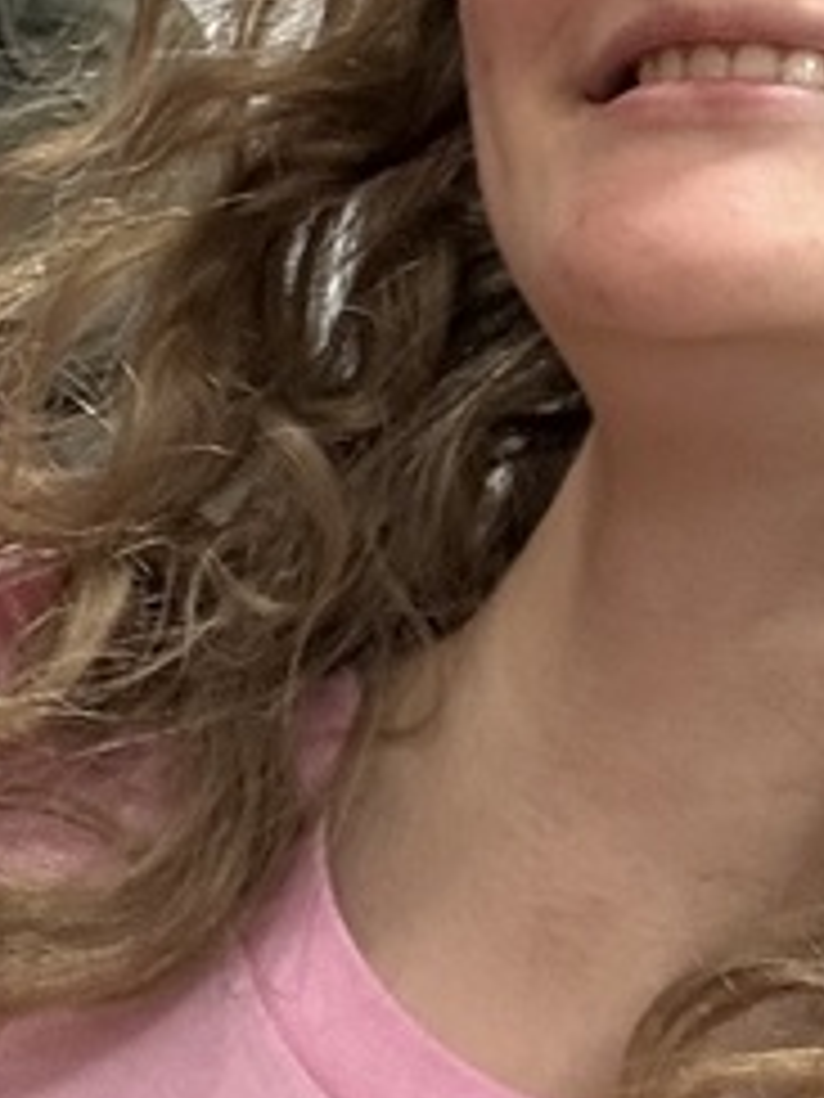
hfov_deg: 11.7
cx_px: 225
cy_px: -302
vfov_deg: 15.0
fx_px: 3999
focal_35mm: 126
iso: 100
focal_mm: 2.69
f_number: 1.9
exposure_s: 1/60
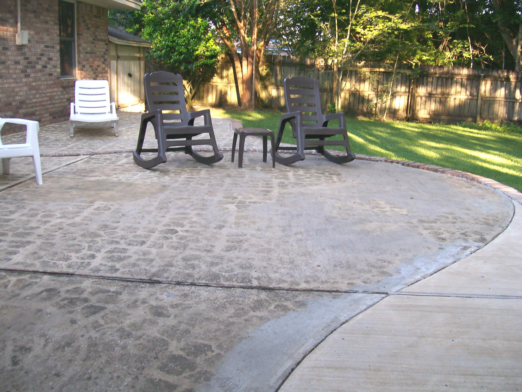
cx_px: 261
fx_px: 543
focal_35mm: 36
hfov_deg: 51.4
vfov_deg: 39.7
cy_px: 196
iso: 80
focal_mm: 6
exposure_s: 1/62.8
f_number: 2.7
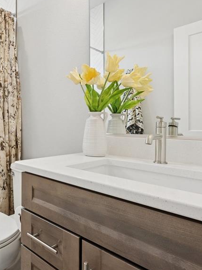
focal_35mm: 26
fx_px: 202
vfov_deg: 67.2
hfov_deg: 48.3
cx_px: 26
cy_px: 125
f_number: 11
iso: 100
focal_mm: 15
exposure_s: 1/15
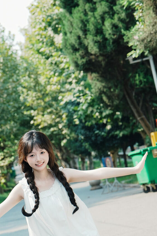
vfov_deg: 15.6
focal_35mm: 130
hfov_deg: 10.5
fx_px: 851
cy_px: 212
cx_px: 46
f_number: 5
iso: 200
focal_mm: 70
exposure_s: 1/400
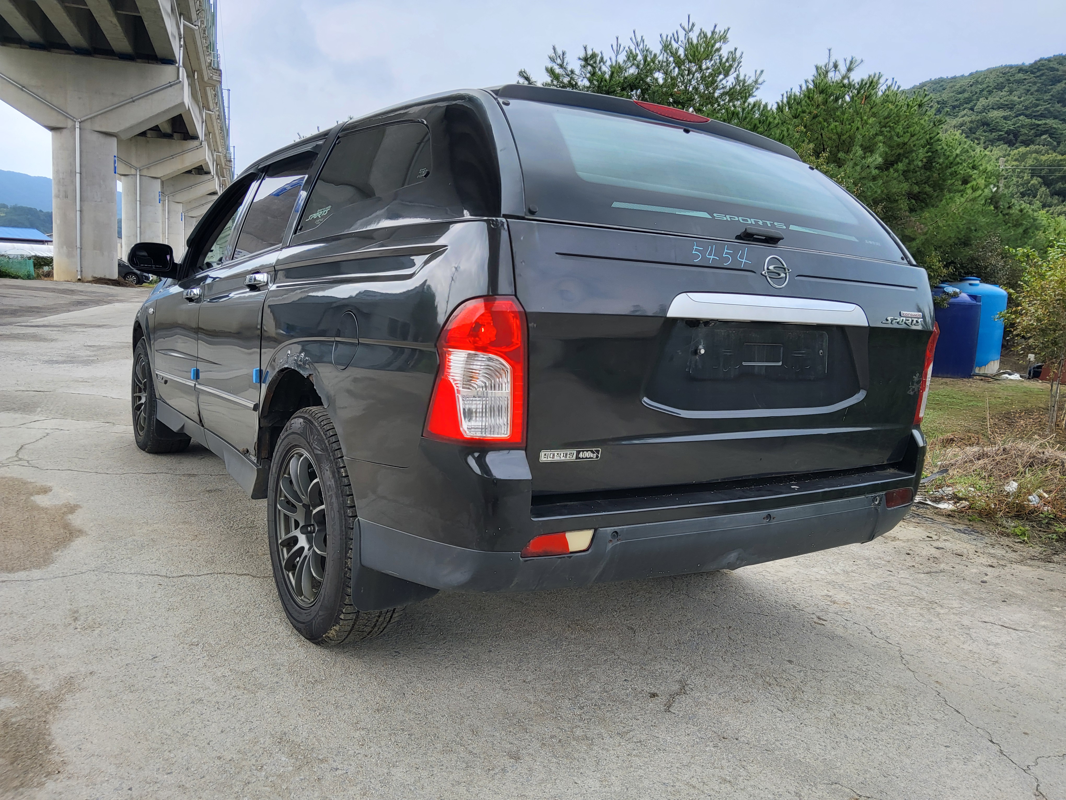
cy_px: 400
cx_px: 533
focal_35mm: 26
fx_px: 801
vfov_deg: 53.1
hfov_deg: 67.3
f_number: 1.8
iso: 12
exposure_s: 1/417
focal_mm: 3.98
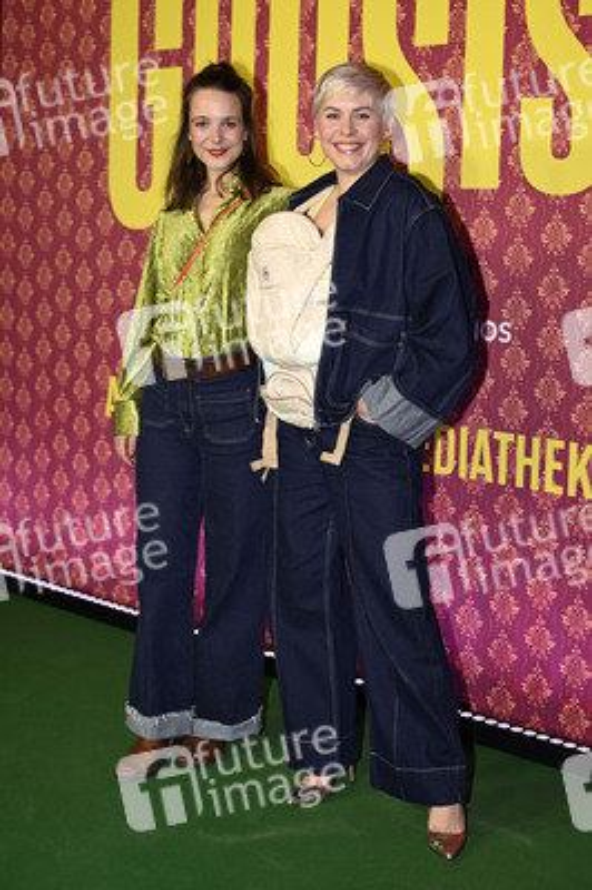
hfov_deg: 28.0
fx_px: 1186
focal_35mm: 48
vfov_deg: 41.1
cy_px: 445
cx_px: 296
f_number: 2.8
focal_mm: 48
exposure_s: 1/200
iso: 200
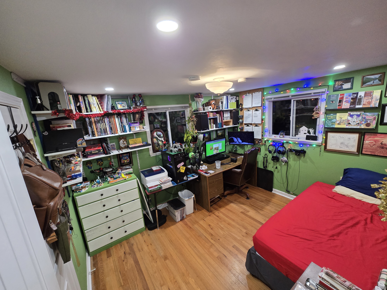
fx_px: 145
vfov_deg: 89.9
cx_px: 194
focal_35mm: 13
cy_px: 145
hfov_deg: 106.2
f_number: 2.2
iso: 320
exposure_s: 1/60
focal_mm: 2.2
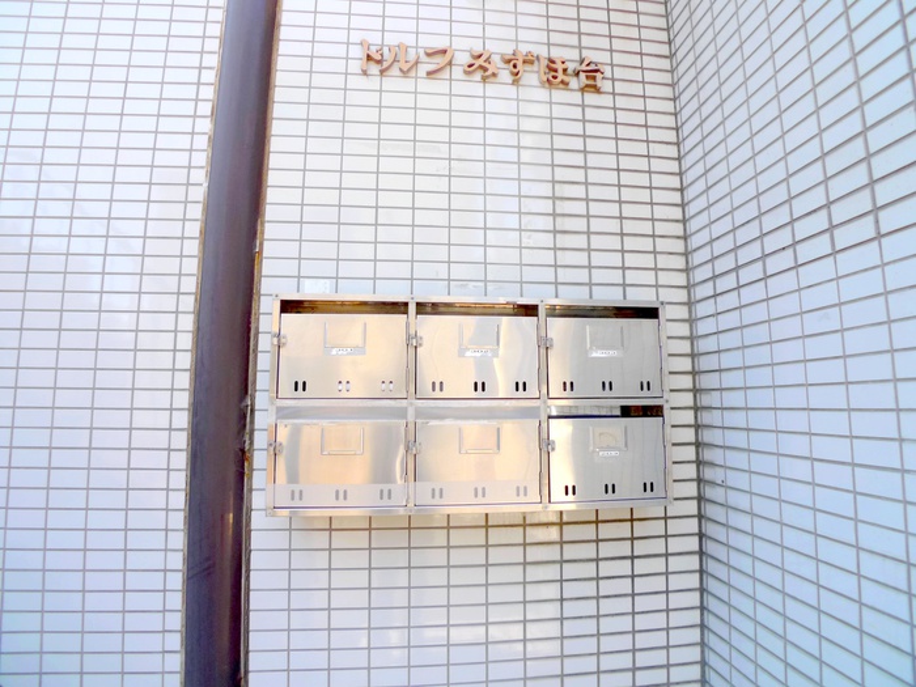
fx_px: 635
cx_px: 458
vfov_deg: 56.8
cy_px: 344
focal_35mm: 24
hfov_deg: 71.6
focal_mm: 5.1
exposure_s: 1/250
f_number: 2.8
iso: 80
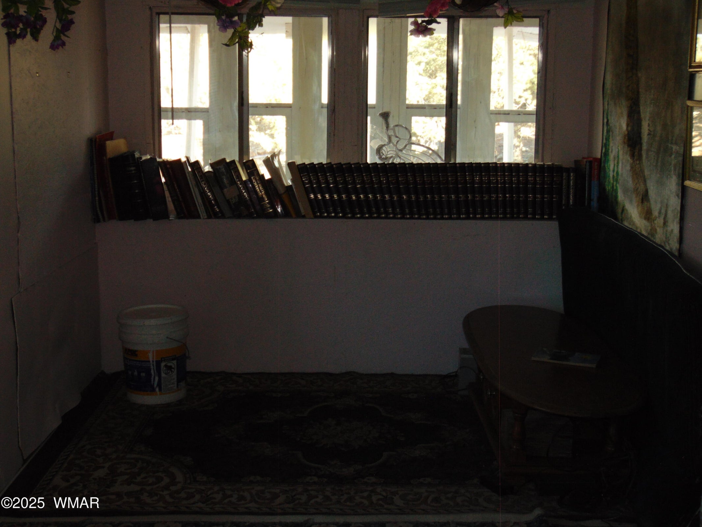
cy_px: 264
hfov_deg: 38.2
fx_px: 1014
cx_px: 351
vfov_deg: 29.1
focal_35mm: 50
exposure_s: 1/60
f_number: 3.5
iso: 200
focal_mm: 9
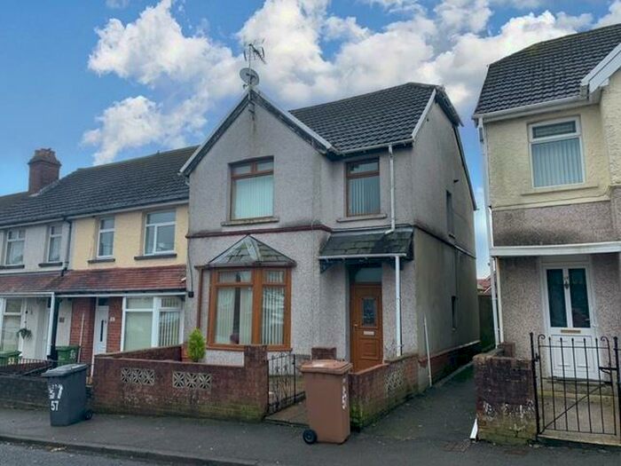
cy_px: 233
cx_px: 310
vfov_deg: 53.1
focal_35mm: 26
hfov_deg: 67.3
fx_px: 466
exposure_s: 1/981
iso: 25
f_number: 1.8
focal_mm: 4.25
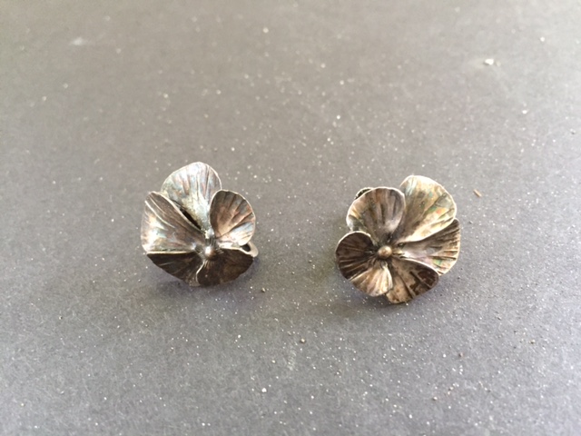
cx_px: 290
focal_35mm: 29
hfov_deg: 61.7
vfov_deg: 48.2
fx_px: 487
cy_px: 218
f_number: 2.2
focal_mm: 4.15
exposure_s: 1/30
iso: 200
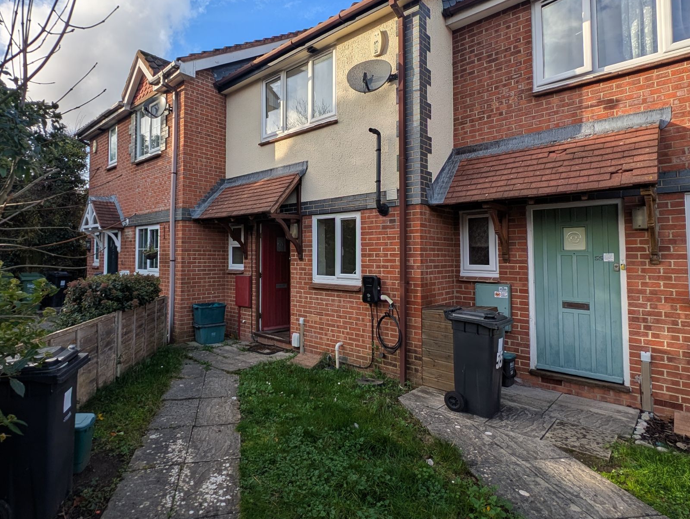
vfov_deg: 71.6
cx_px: 276
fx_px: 359
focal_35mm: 18
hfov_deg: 86.6
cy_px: 239
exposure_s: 1/1190
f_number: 1.95
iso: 39
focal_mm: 2.23
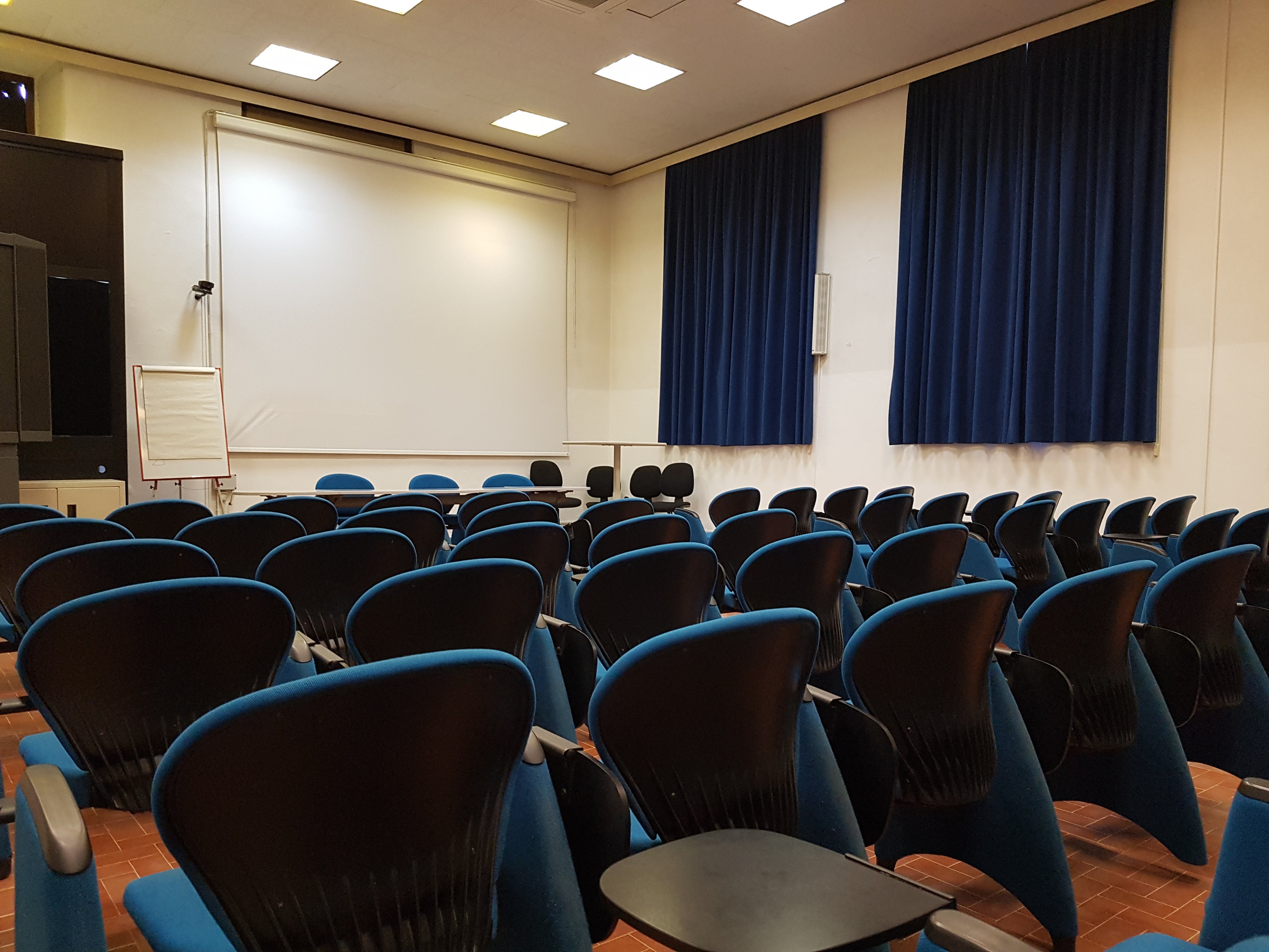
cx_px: 634
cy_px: 476
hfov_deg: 67.3
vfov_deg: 53.1
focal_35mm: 26
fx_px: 953
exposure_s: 1/25
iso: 250
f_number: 1.7
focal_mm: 4.2
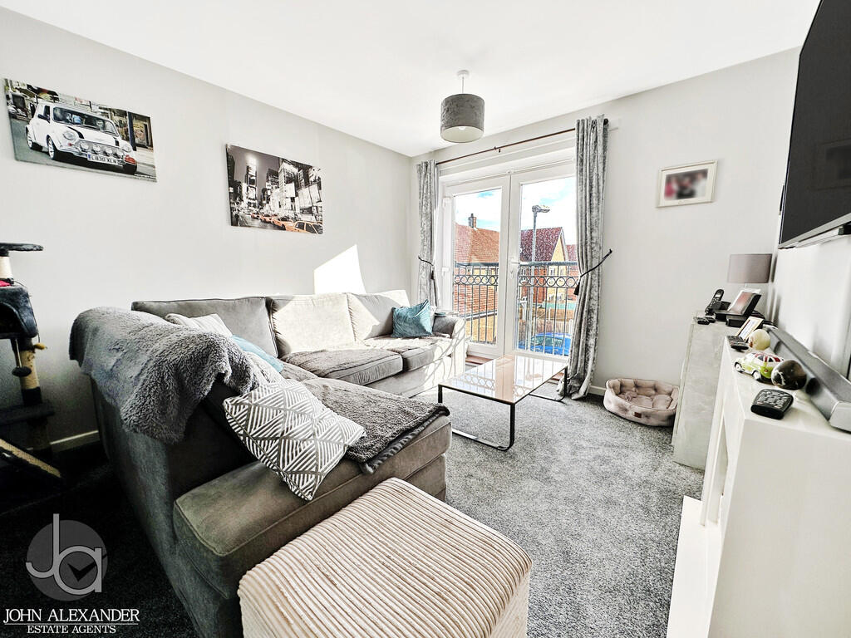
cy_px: 319
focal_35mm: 14
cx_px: 426
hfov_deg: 102.1
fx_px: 344
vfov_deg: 85.7
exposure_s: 1/152
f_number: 2.2
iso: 40
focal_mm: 2.22
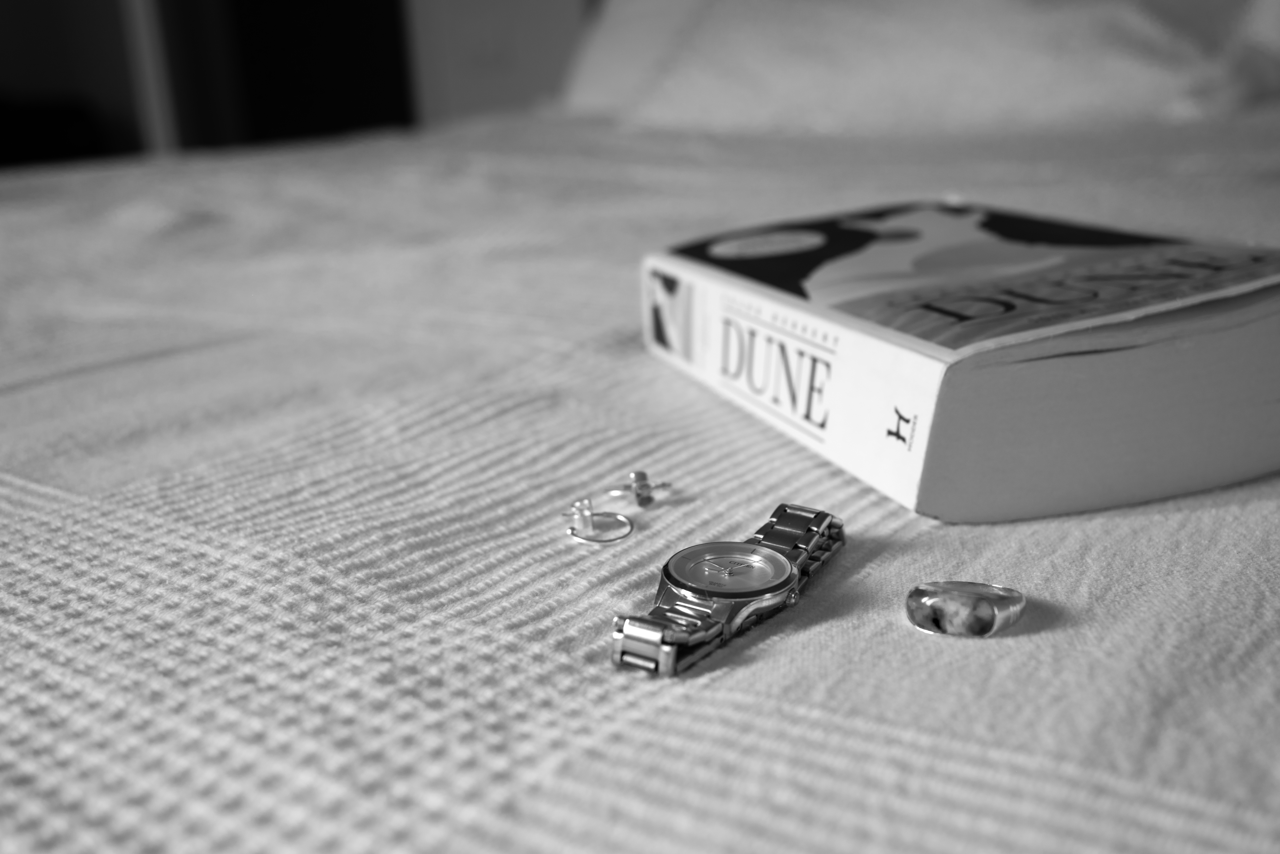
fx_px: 1245
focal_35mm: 35
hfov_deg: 54.4
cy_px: 427
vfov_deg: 37.9
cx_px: 640
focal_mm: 35
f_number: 6.3
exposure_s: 1/20
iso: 100
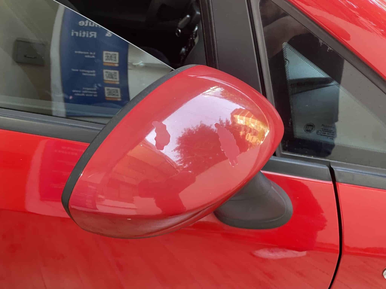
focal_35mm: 26
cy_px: 144
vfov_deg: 53.1
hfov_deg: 67.3
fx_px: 290
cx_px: 193
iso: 100
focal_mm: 4.2
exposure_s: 1/50
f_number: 1.6
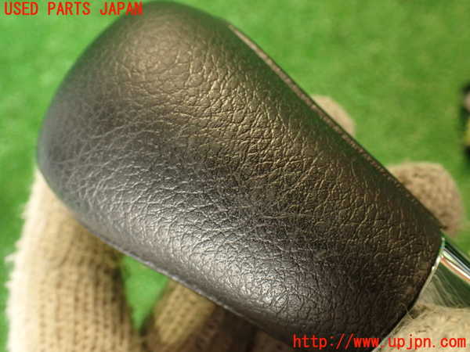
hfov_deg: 56.8
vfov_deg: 44.2
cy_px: 176
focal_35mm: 32
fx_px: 434
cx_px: 235
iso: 400
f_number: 2.4
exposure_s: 1/30
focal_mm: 5.79
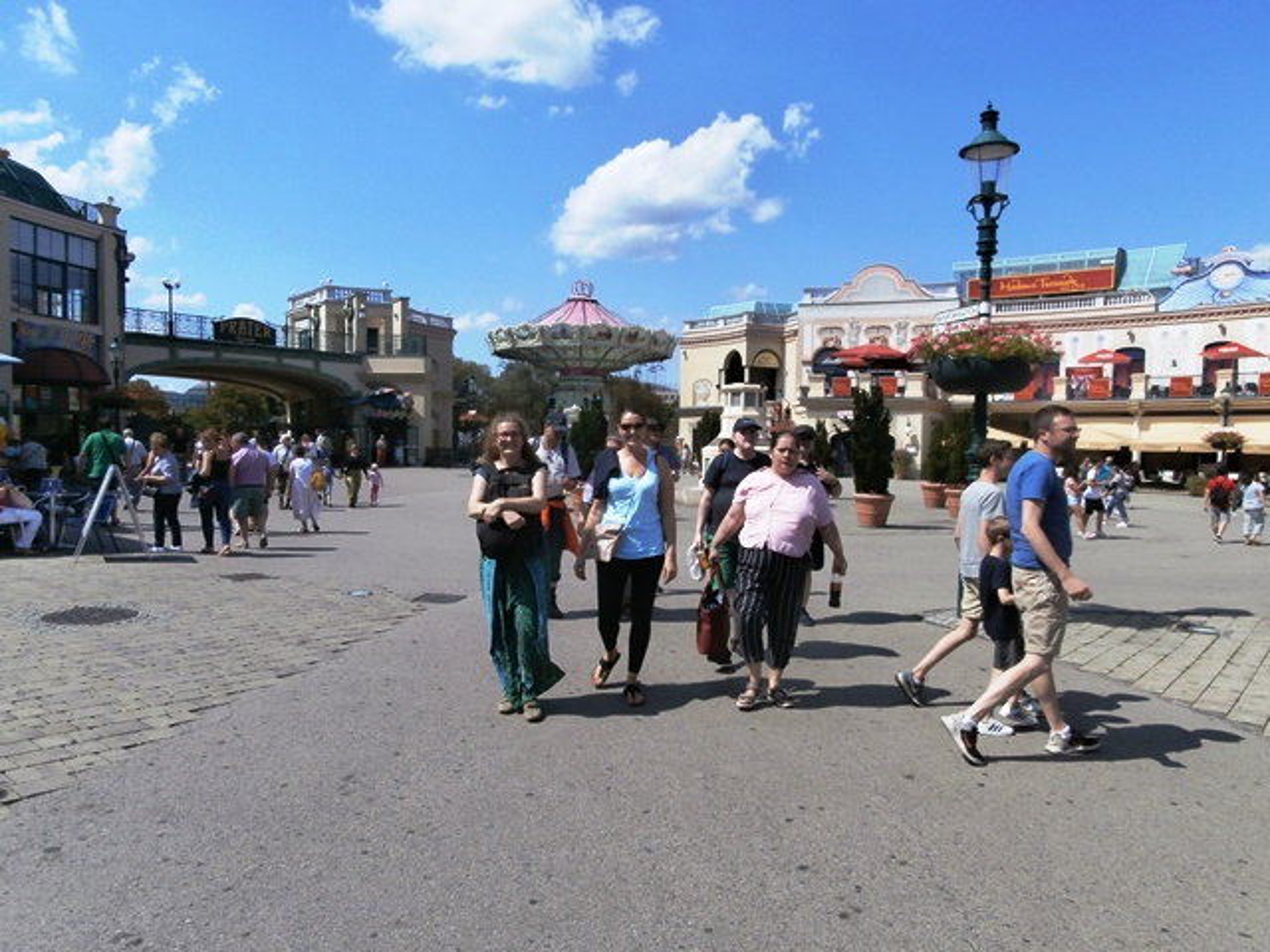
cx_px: 635
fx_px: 881
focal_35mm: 24
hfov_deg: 71.6
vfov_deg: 56.8
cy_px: 476
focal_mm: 4.2
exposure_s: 1/400
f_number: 7.9
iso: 100
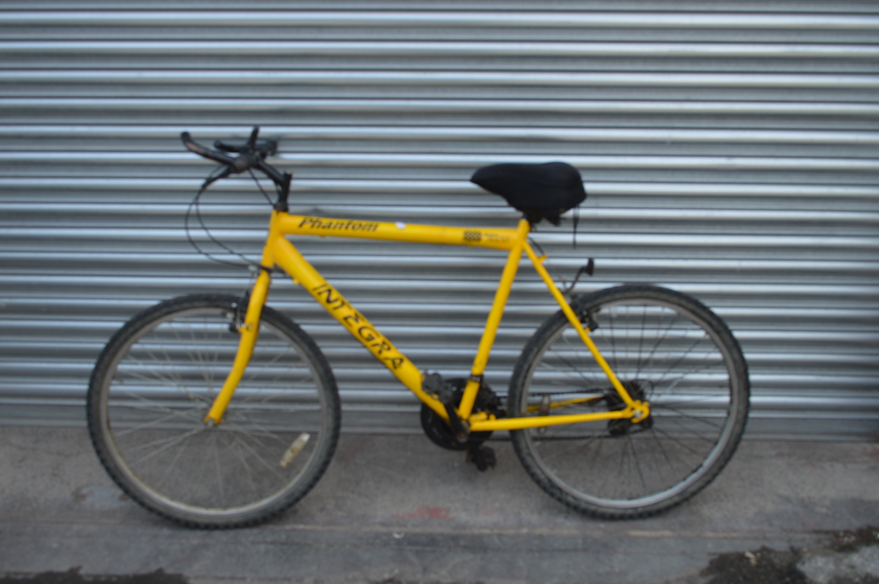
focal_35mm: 33
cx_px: 440
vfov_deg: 39.9
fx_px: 805
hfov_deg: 57.3
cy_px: 292
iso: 125
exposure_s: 1/125
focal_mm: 22
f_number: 5.6
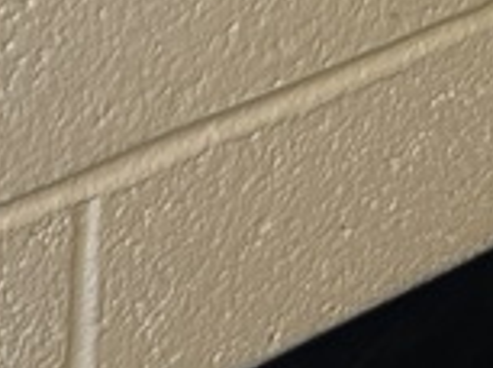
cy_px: -426
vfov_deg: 8.6
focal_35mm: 161
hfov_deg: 12.3
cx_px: 364
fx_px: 2288
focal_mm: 6.76
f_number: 1.78
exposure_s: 1/60
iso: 200
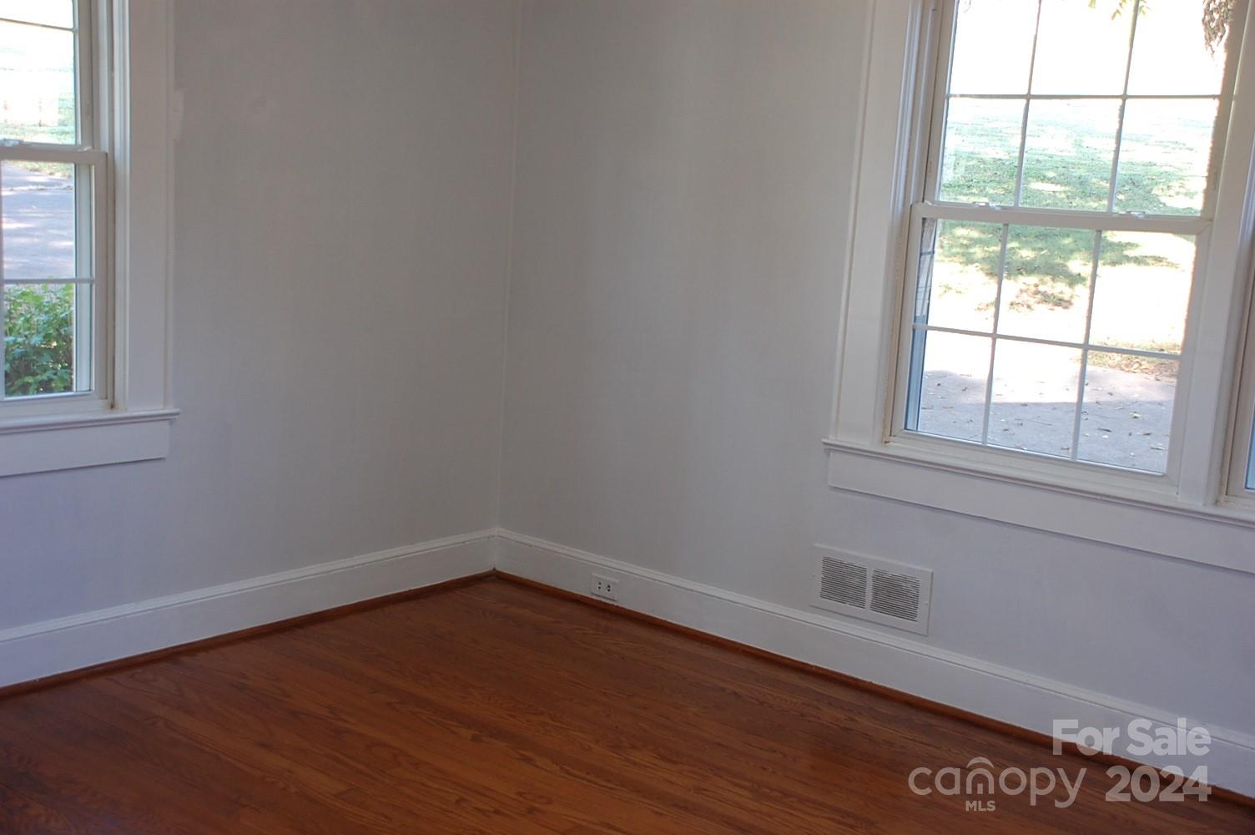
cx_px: 628
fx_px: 1620
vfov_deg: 28.9
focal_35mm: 46
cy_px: 418
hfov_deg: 42.4
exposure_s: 1/30
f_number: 4.2
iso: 400
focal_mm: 31
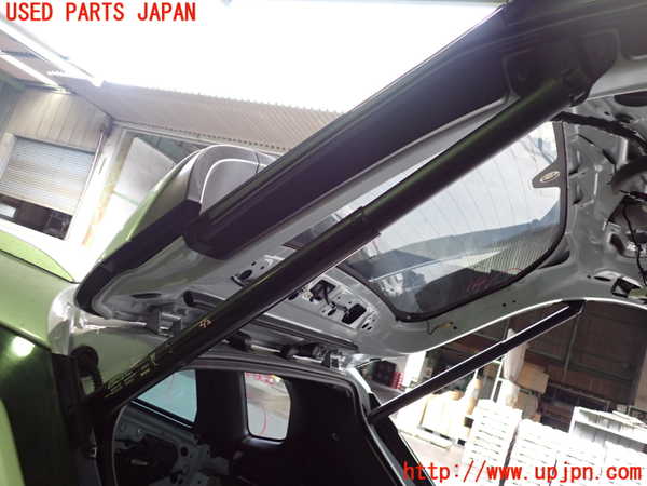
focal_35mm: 30
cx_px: 324
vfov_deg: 46.8
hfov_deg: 60.0
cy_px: 243
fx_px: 561
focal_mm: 5.4
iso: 200
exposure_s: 1/30
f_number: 2.3
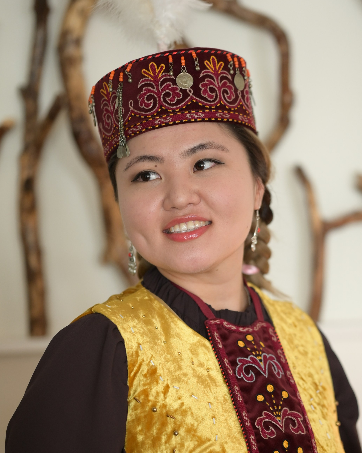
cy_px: 305
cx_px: 206
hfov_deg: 12.1
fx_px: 1701
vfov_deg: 15.1
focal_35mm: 127
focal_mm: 85
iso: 1000
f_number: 1.8
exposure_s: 1/320
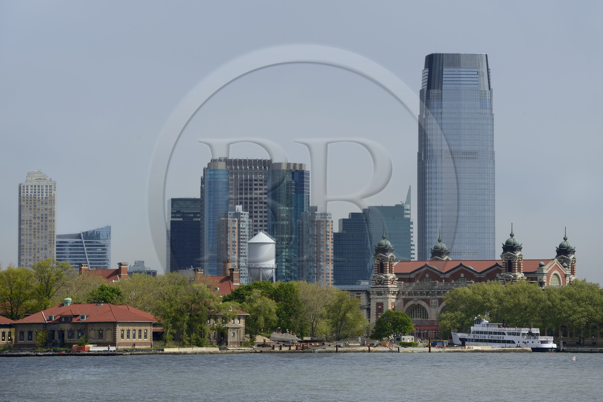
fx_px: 2930
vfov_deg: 7.8
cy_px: 201
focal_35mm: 175
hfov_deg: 11.7
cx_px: 302
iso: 200
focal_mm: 175
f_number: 11
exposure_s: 1/400
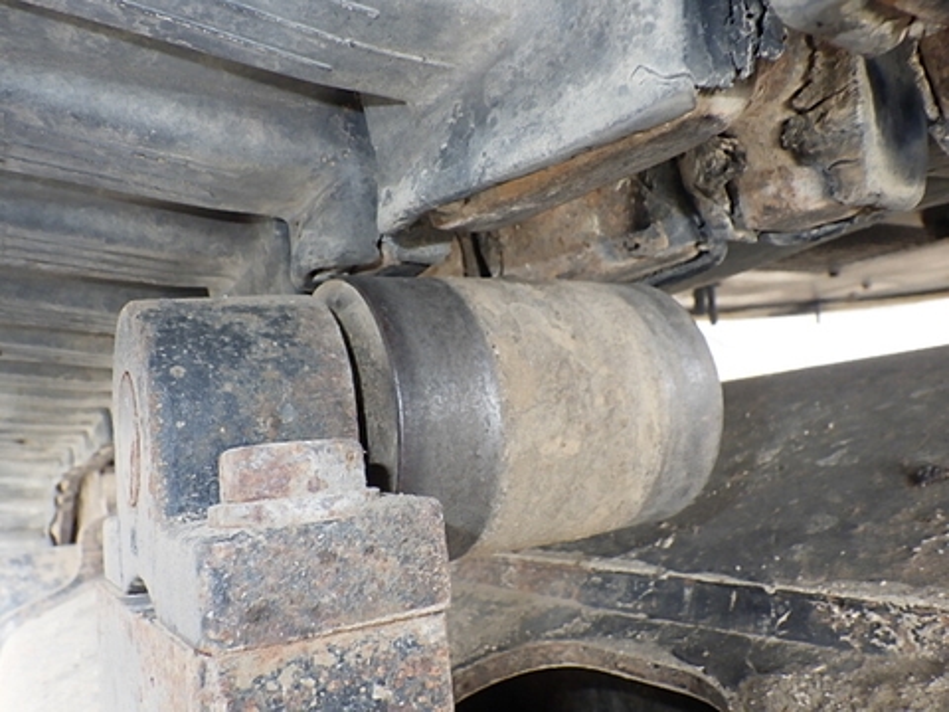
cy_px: 356
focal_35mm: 28
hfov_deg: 63.4
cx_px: 474
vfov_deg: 49.7
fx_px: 768
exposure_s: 1/40
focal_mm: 5
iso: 250
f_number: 4.2
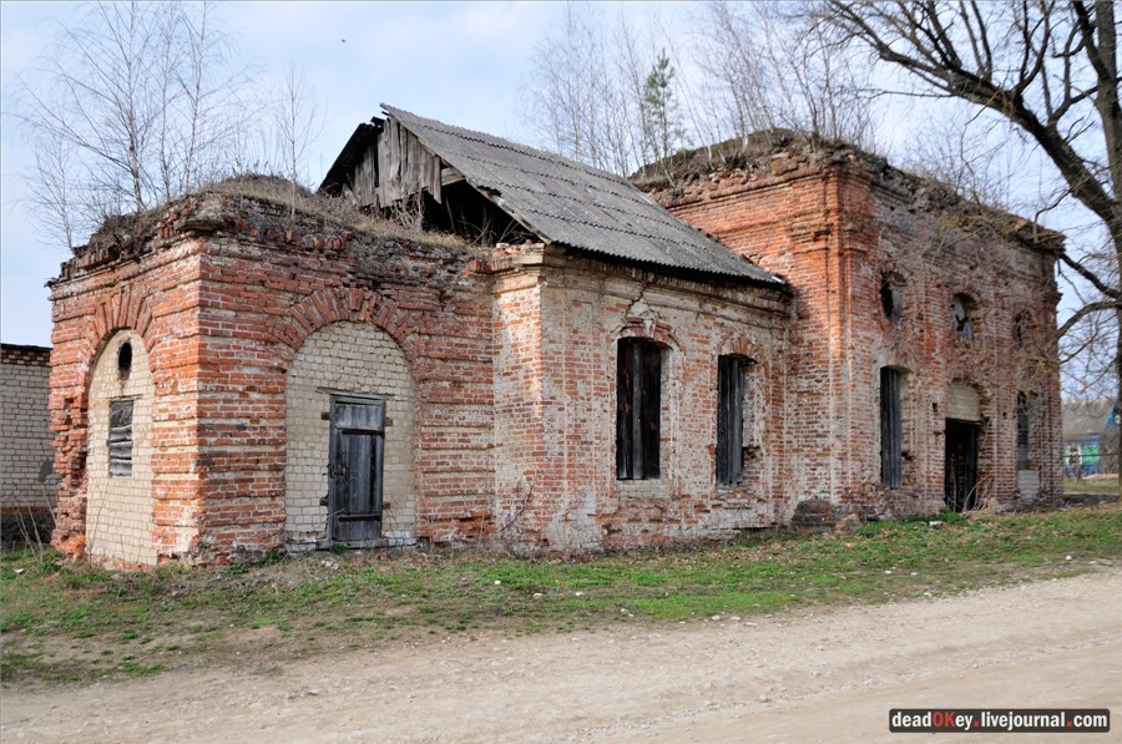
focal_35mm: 36
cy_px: 372
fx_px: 1120
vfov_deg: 36.8
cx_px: 561
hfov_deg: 53.2
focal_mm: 24
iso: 200
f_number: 5.6
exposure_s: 1/320
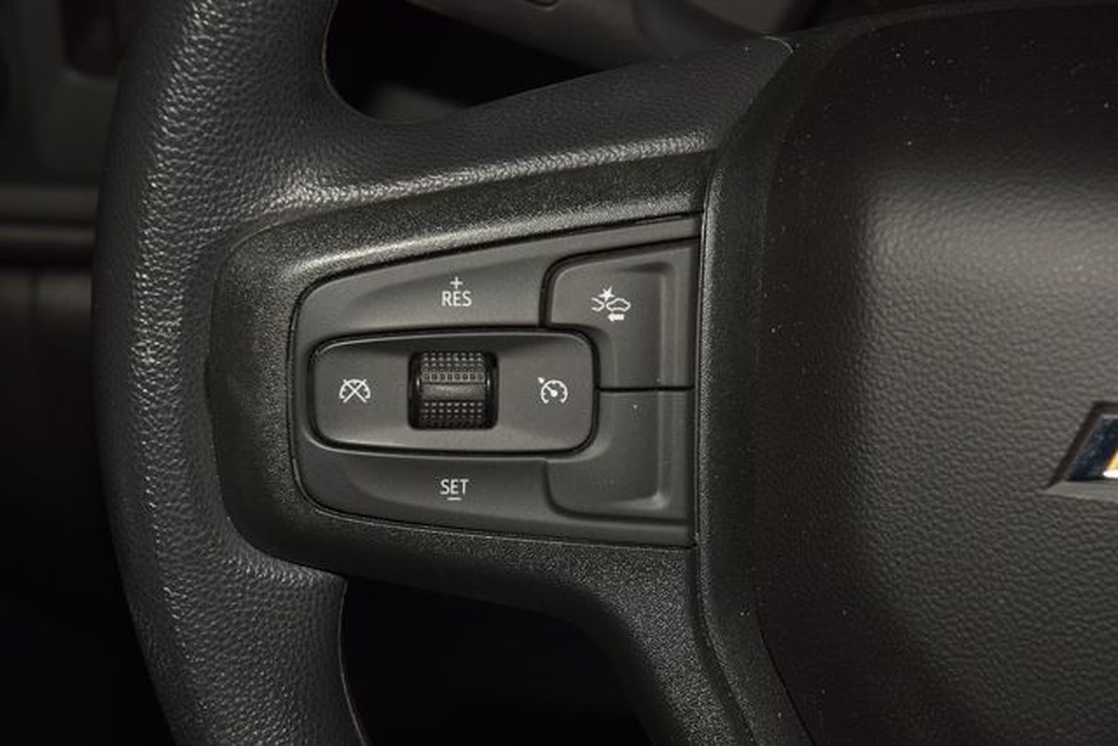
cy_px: 373
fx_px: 3261
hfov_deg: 19.5
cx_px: 559
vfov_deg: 13.0
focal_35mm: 105
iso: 100
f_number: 8
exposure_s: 1/125
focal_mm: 70
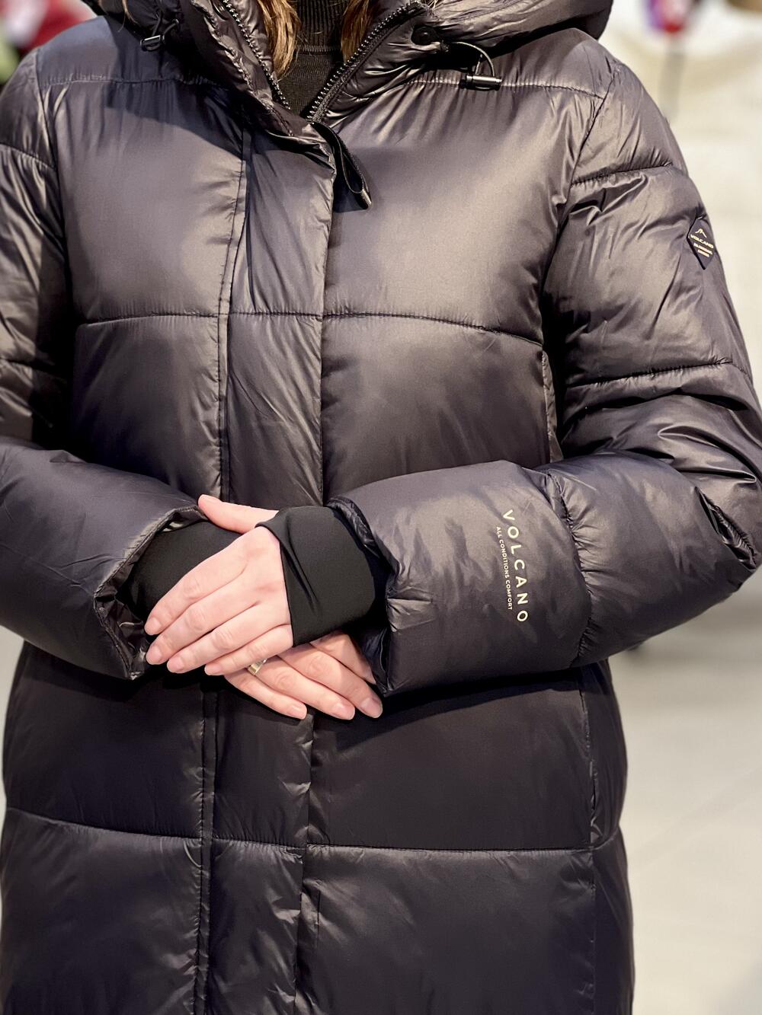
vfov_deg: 25.3
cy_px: 508
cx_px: 381
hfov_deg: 19.1
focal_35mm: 77
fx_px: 2260
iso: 160
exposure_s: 1/33
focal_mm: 9
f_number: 2.8
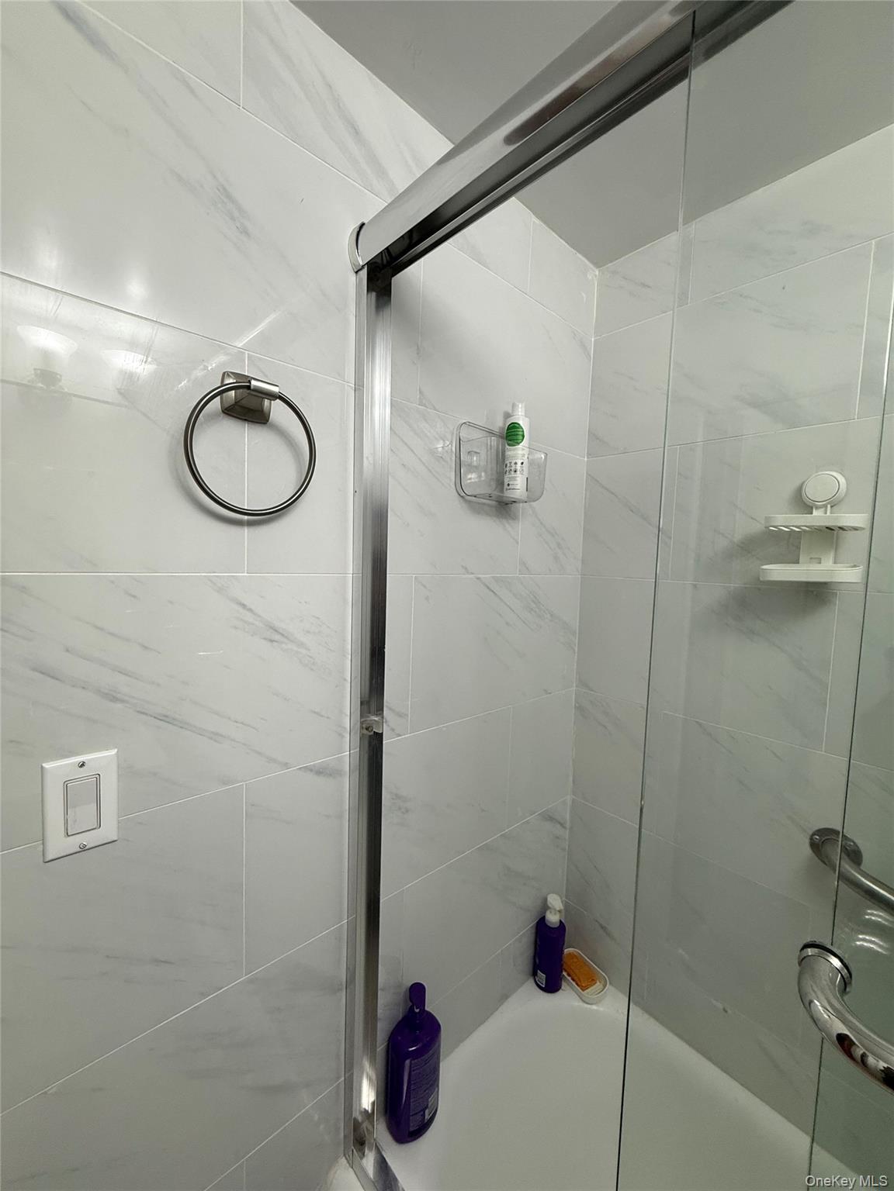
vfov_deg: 102.1
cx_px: 447
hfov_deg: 85.7
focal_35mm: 14
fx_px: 482
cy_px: 596
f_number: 2.2
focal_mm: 2.22
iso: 160
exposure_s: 1/120
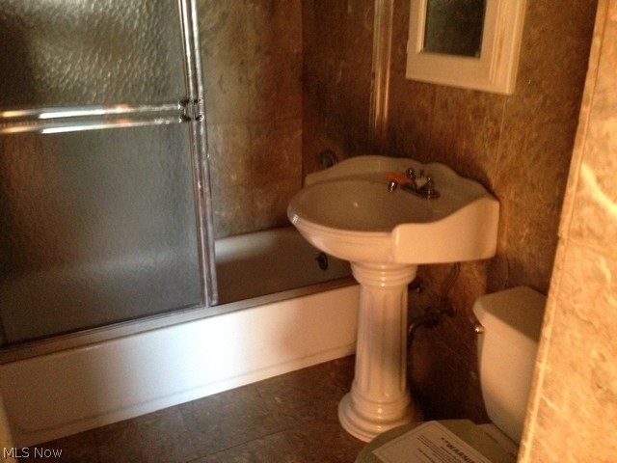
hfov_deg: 55.4
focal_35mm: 33
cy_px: 232
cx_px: 308
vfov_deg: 42.9
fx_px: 588
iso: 500
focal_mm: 4.12
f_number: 2.4
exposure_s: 1/15
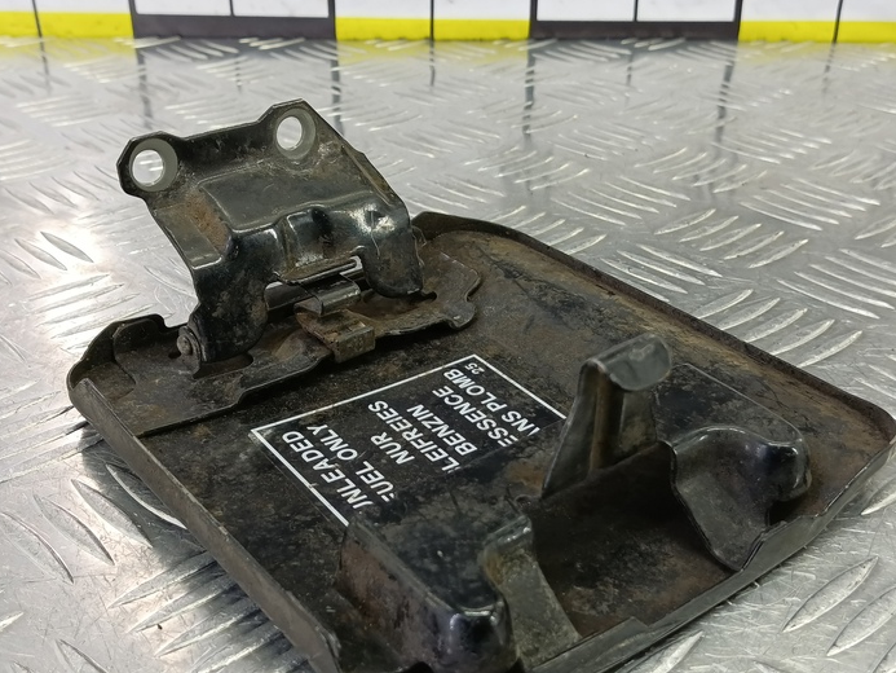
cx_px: 428
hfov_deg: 53.9
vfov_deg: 41.6
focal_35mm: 34
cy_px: 405
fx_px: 880
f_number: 1.6
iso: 190
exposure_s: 1/50
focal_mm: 4.11
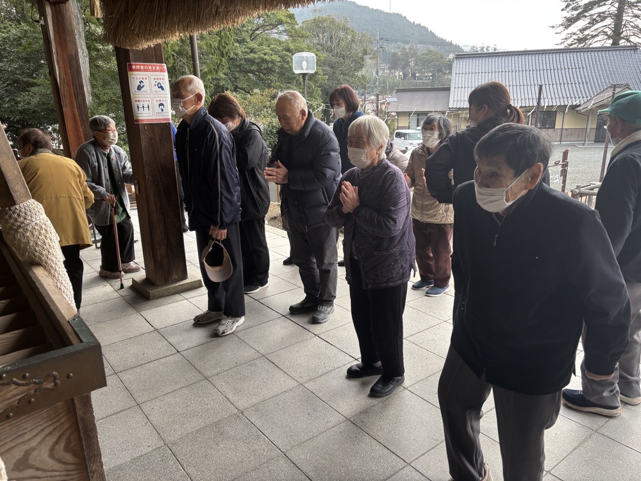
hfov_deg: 67.3
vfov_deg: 53.1
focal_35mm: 26
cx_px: 320
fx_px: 481
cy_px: 240
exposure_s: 1/121
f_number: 1.6
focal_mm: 5.96
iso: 40
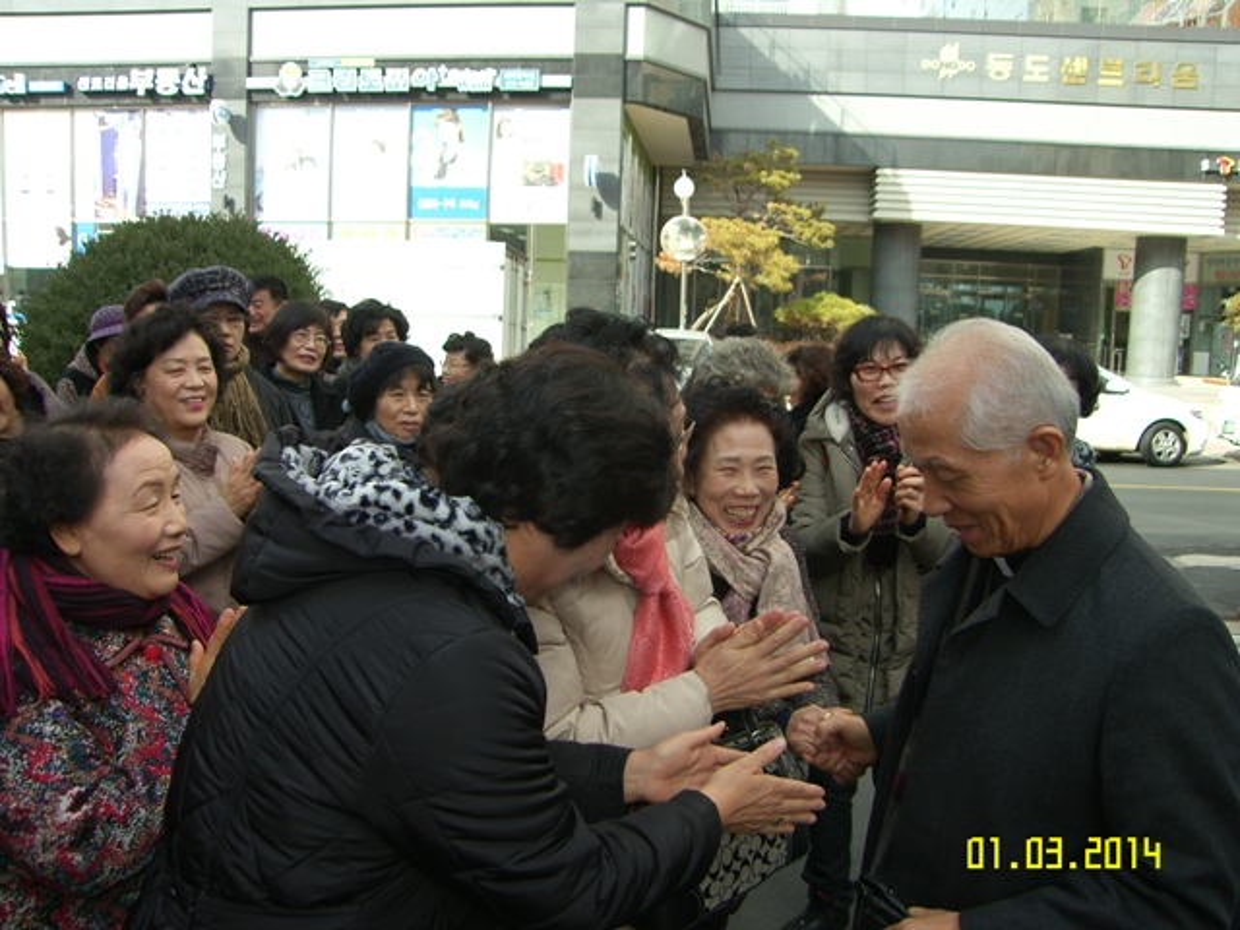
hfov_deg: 63.4
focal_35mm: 28
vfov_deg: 49.7
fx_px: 1003
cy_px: 465
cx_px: 620
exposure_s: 1/500
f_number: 2.2
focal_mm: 7.4
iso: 50
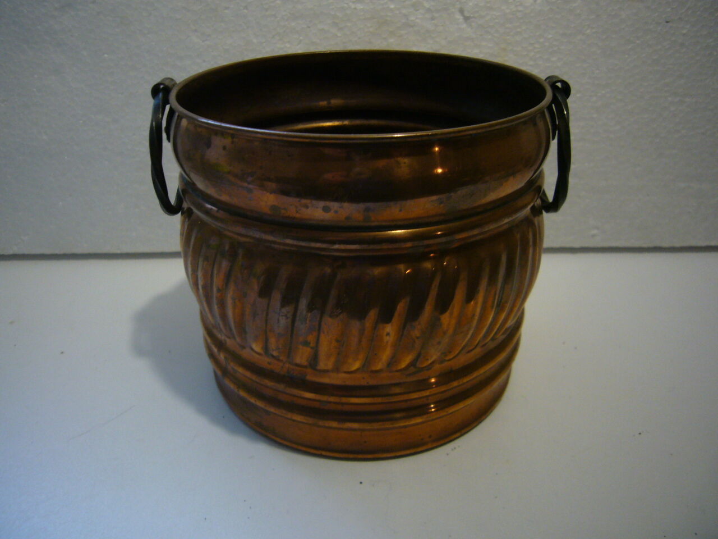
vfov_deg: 49.7
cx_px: 359
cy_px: 270
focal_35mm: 28
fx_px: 581
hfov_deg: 63.4
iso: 160
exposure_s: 1/15
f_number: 2.8
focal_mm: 4.6
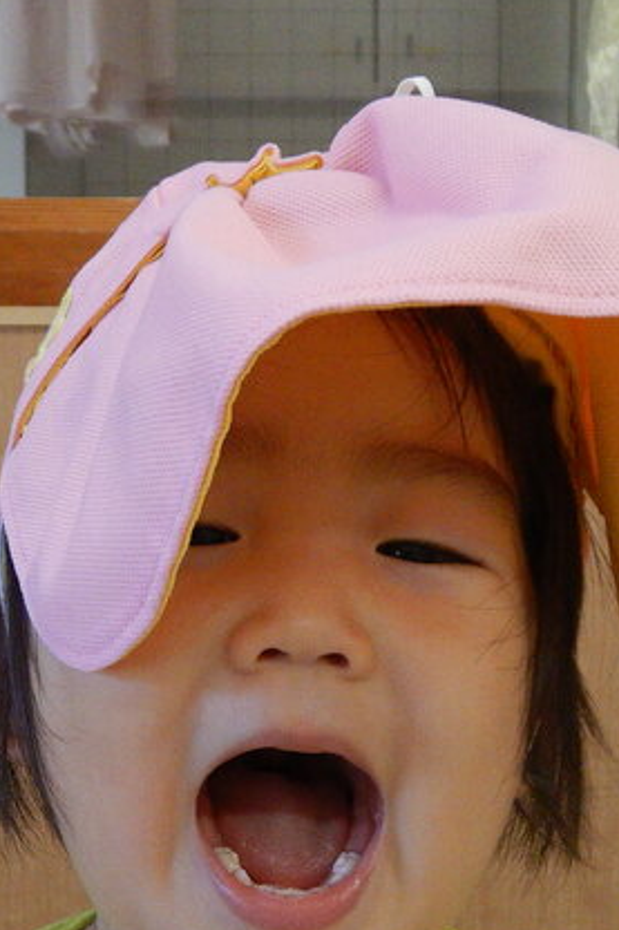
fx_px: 1549
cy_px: 599
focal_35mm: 60
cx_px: 291
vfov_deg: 33.2
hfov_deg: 22.6
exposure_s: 1/40
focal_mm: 4.3
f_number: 2.8
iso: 125
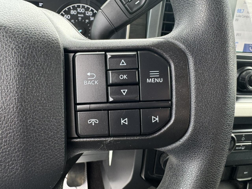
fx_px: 175
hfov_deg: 71.6
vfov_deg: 56.8
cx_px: 126
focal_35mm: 24
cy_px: 94
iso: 100
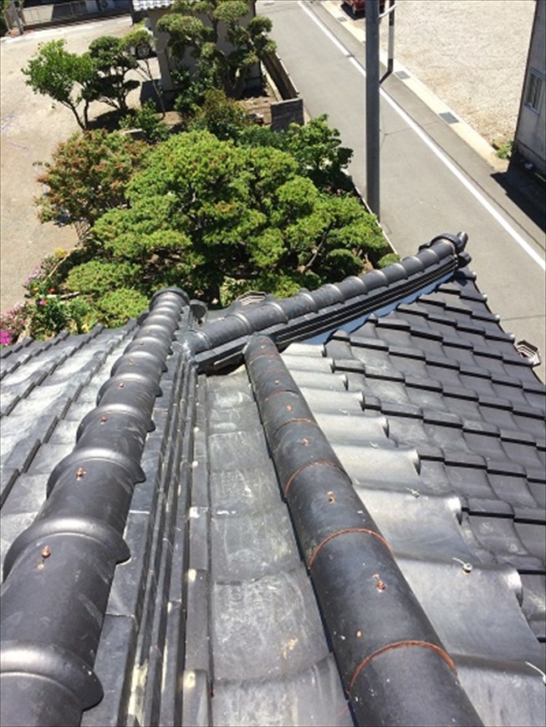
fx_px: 610
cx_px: 273
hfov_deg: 48.2
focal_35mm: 29
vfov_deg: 61.6
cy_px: 364
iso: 32
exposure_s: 1/1414
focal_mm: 4.15
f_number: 2.2
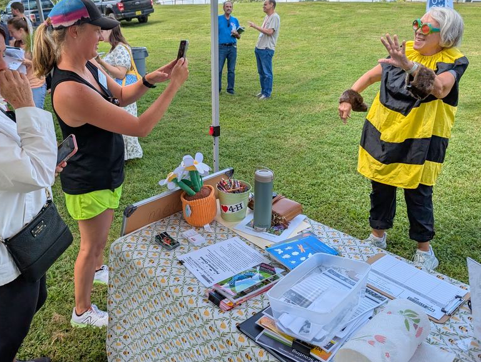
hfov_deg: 61.2
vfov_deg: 48.1
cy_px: 146
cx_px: 201
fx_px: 404
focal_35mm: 29
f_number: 1.68
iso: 22
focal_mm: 6.9
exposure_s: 1/715
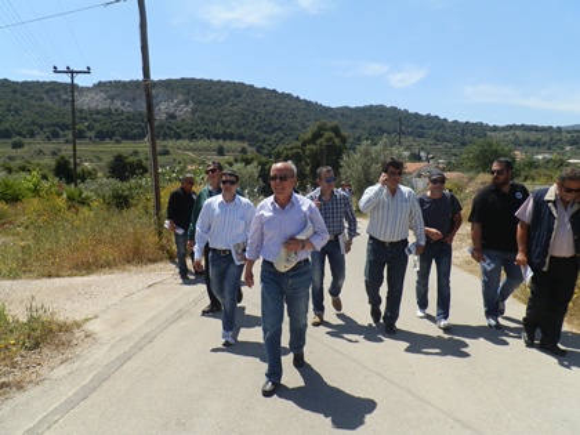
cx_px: 290
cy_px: 218
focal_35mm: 28
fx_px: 469
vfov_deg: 49.7
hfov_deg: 63.4
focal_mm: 5
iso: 80
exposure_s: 1/1250
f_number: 3.3
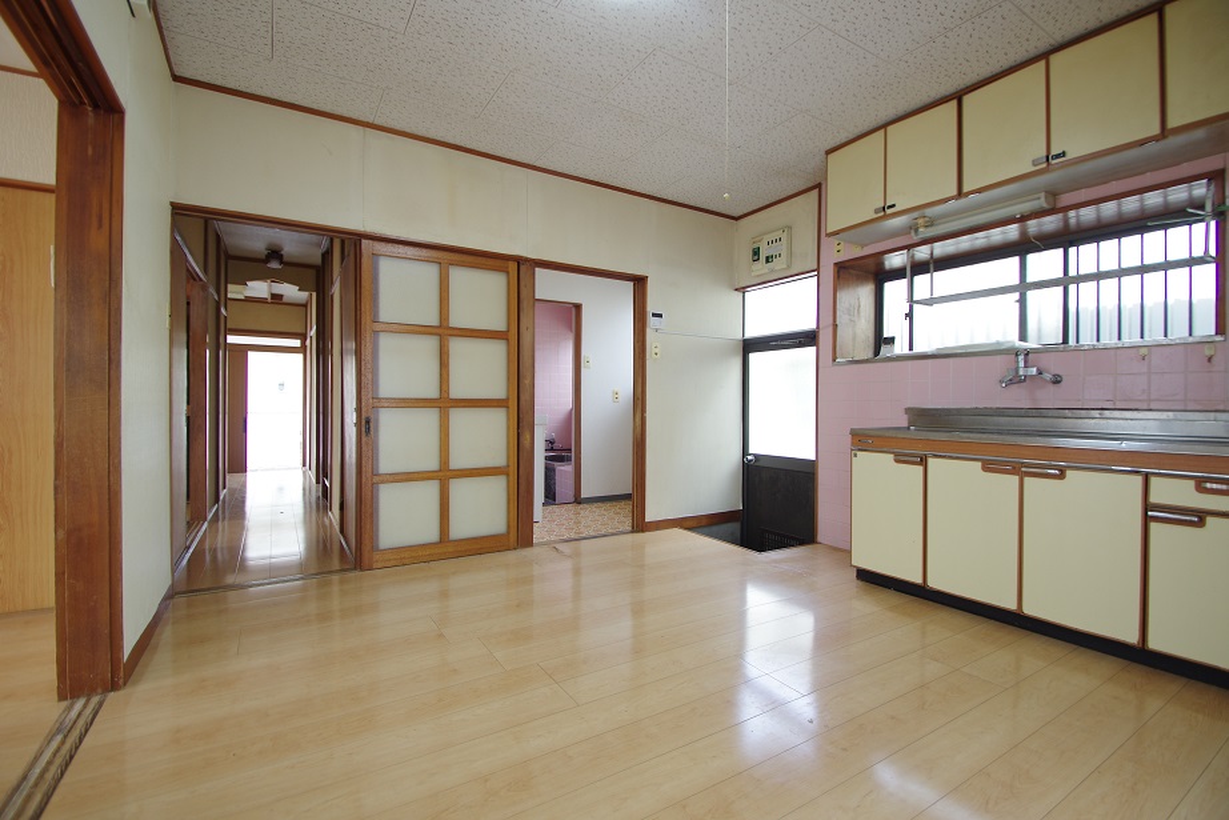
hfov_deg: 100.4
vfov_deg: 77.3
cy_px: 410
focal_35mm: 15
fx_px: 512
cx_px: 614
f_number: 4.5
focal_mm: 10
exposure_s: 1/50
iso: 200
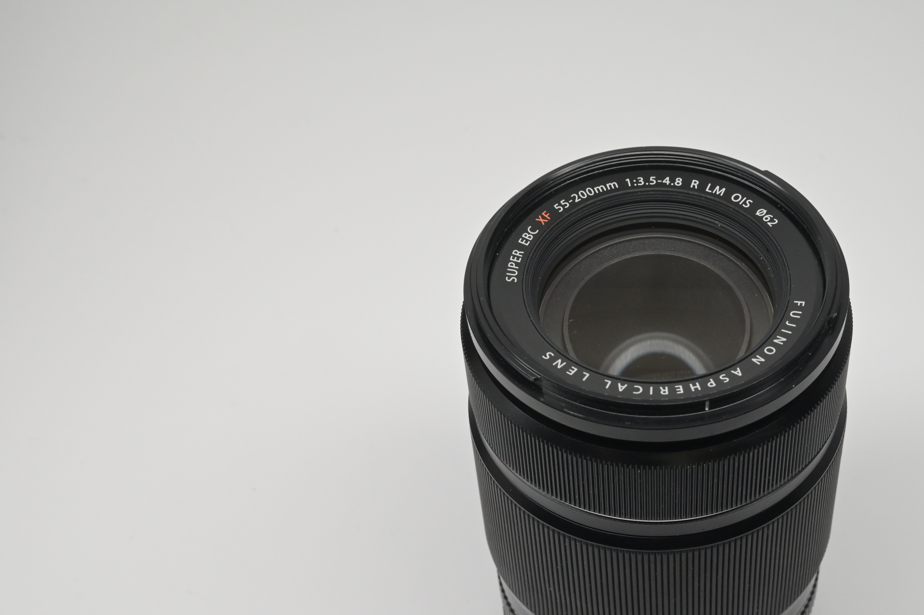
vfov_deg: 22.1
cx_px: 666
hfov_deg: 32.4
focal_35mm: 61
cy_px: 428
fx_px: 1565
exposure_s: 1/160
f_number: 13
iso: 2000
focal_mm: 40
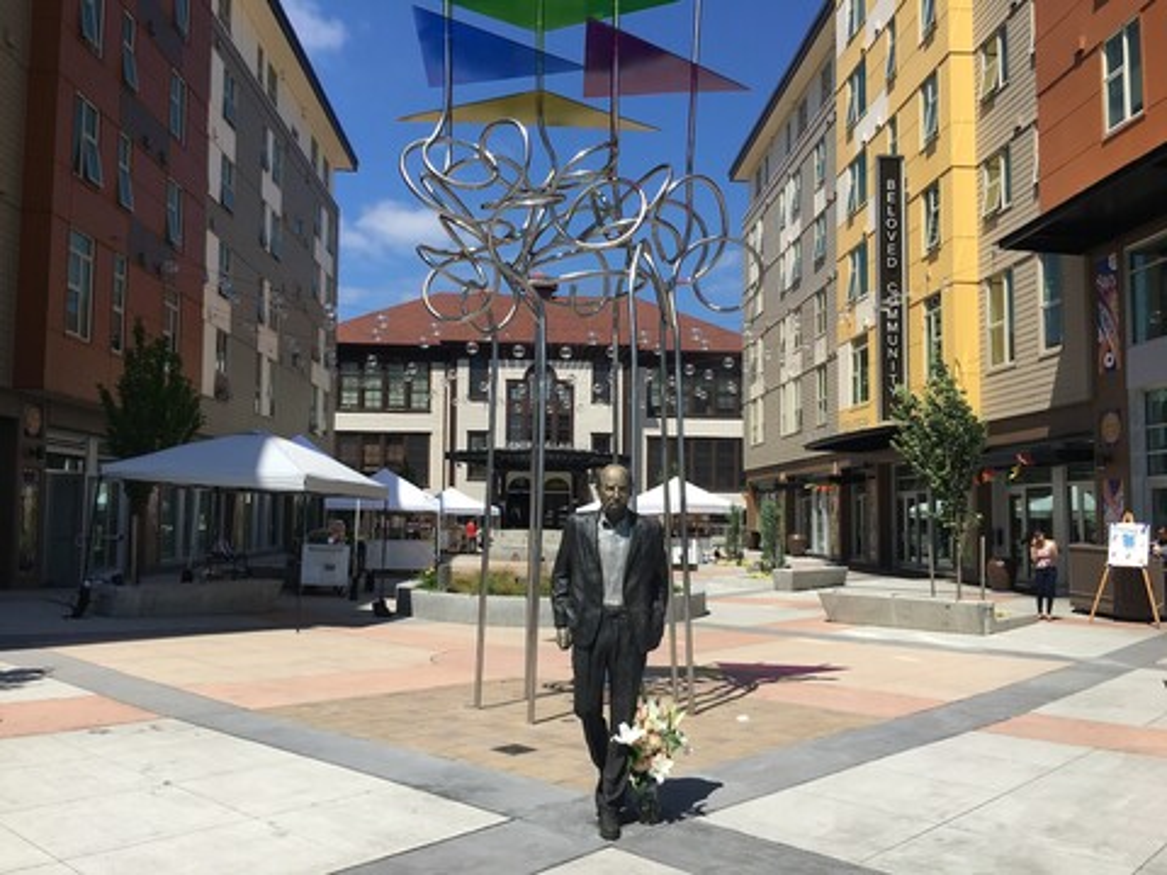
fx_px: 978
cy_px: 438
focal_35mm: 29
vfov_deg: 48.2
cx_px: 584
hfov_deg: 61.7
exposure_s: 1/1876
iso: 25
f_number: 2.2
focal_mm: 4.15
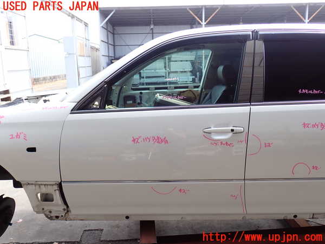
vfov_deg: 44.2
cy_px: 122
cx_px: 162
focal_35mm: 32
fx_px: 300
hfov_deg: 56.8
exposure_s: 1/125
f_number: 3.2
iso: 100
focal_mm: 5.79
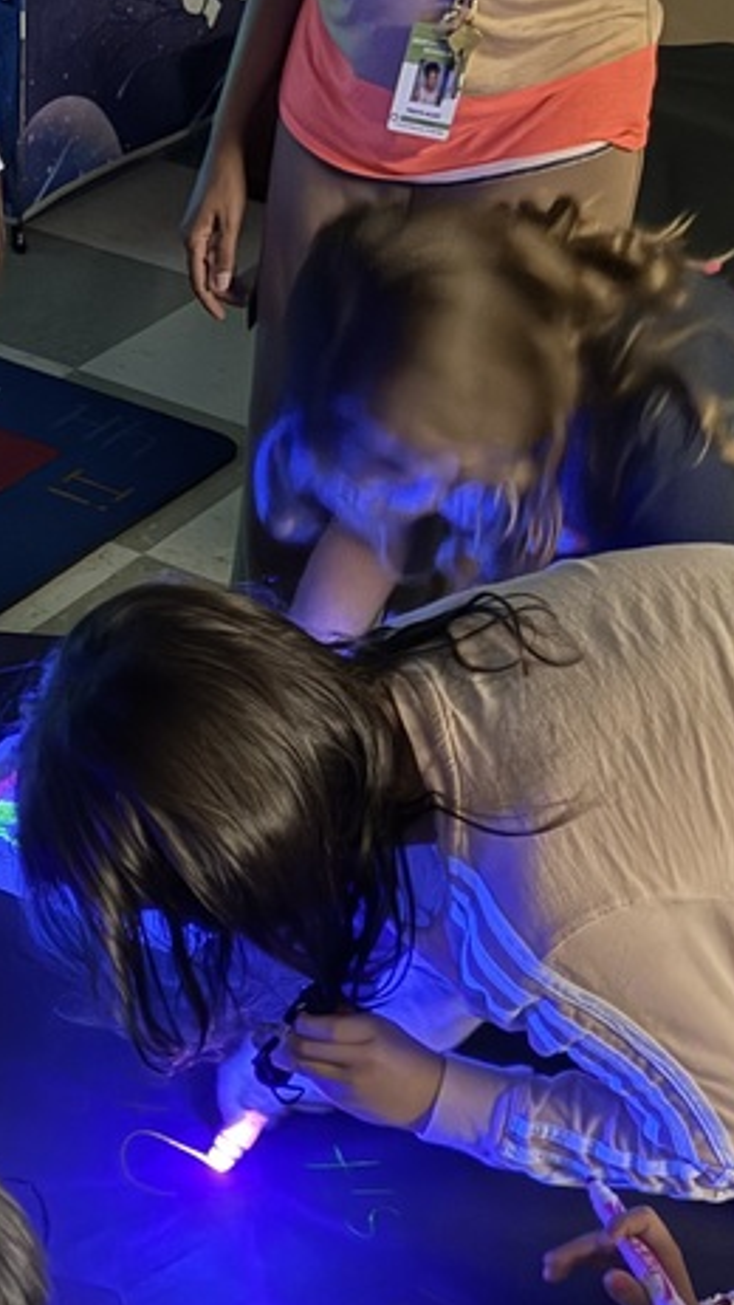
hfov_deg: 19.7
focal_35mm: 58
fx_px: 2006
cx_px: -110
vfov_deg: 33.2
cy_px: 1288
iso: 1600
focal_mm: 6.76
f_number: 1.78
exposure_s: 1/20
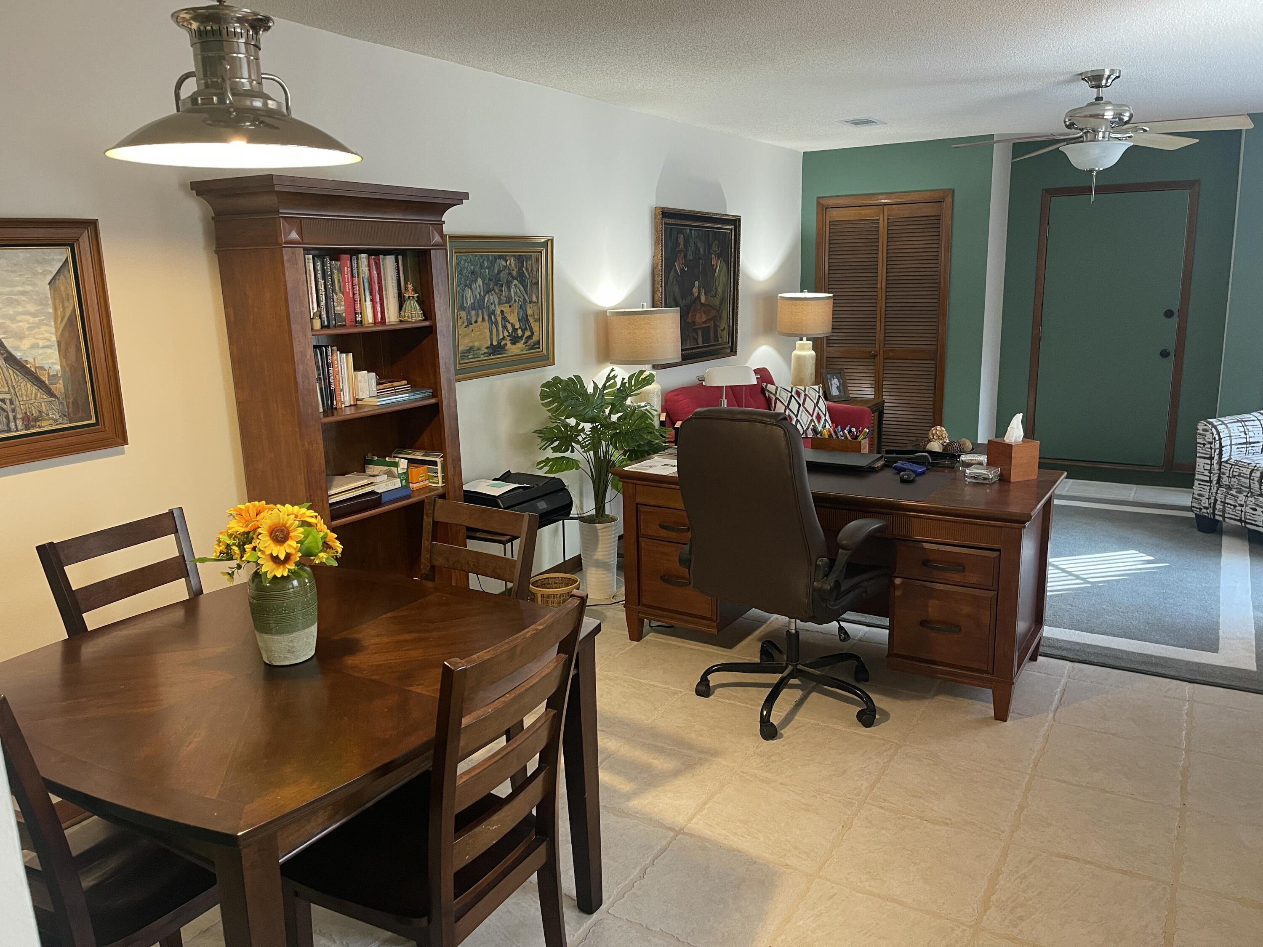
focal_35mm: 25
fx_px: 912
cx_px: 632
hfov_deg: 69.4
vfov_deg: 54.9
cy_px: 474
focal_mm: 5.1
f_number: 1.6
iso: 250
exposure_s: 1/60
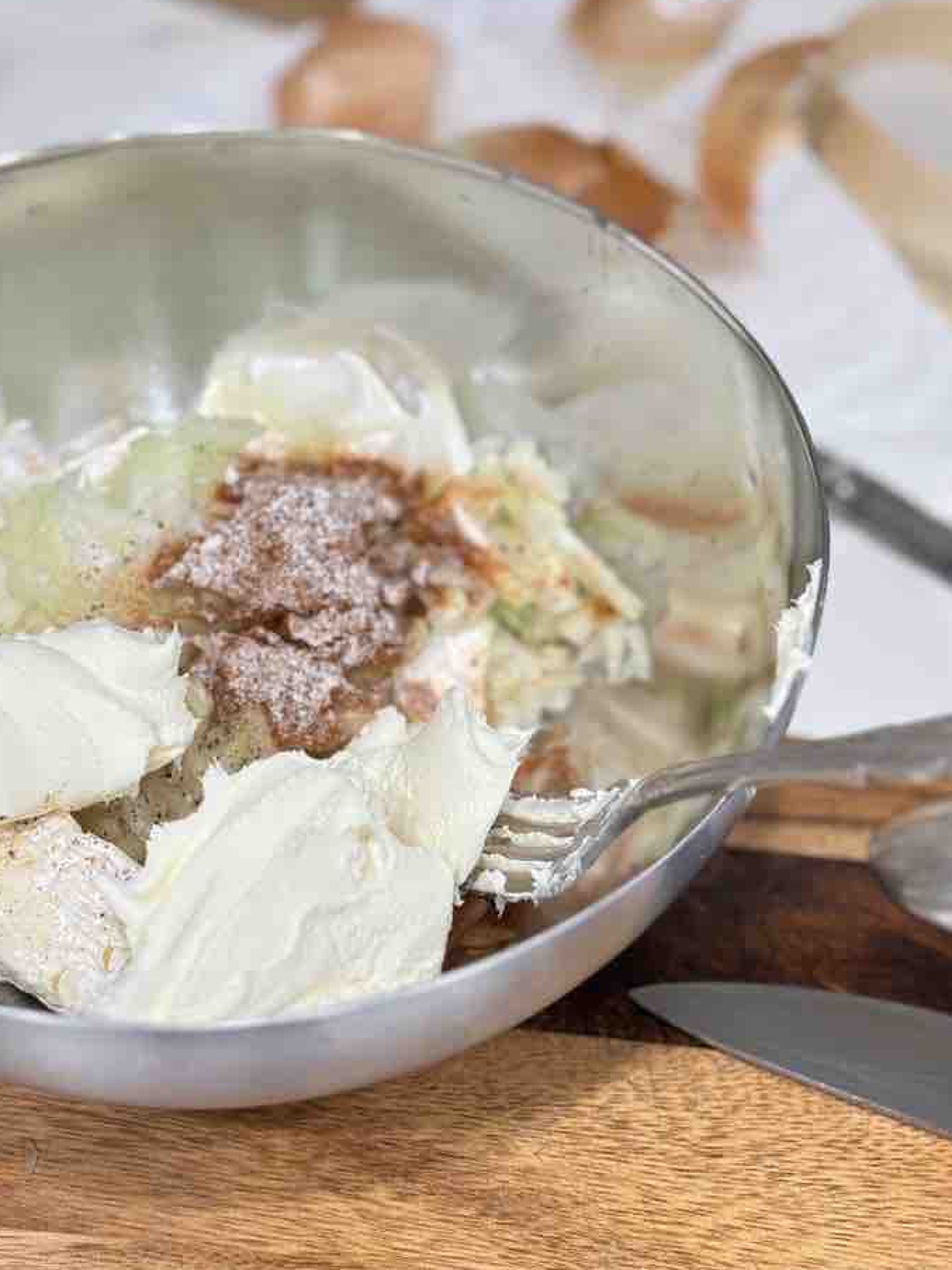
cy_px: 655
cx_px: 442
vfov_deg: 32.7
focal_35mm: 59
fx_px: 2164
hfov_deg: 24.8
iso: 80
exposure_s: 1/50
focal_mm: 5.96
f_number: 1.6
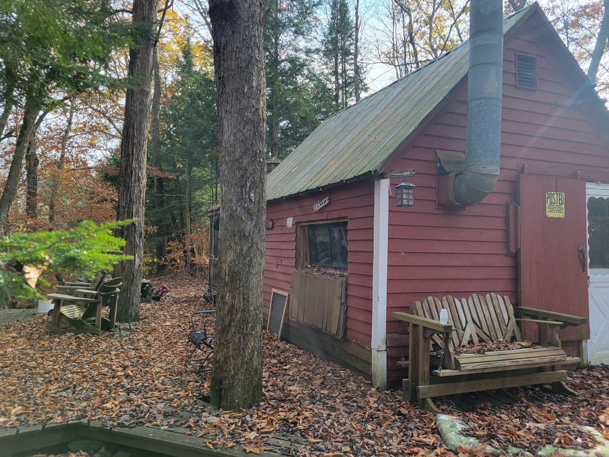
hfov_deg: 65.3
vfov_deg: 51.4
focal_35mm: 27
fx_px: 475
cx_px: 300
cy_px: 222
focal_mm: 5.4
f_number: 1.8
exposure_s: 1/283
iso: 40
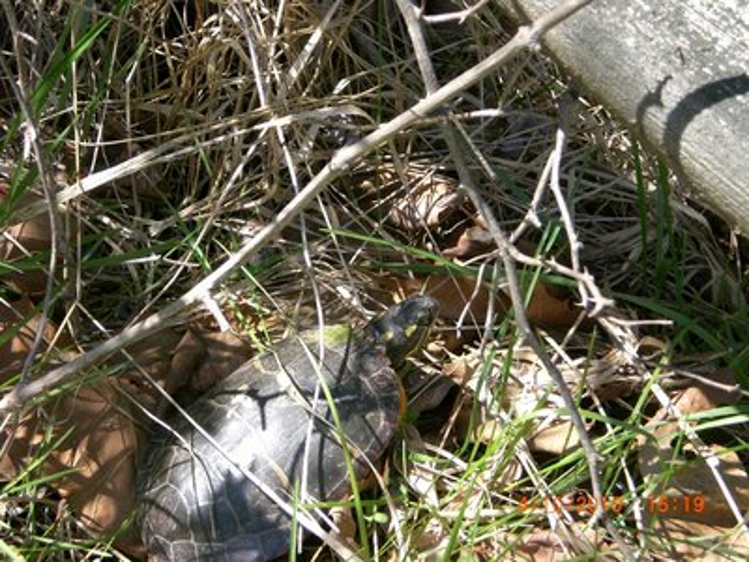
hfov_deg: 17.3
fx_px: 2467
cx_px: 374
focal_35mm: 114
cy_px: 281
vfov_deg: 13.0
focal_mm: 18.9
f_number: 5.9
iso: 100
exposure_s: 1/160
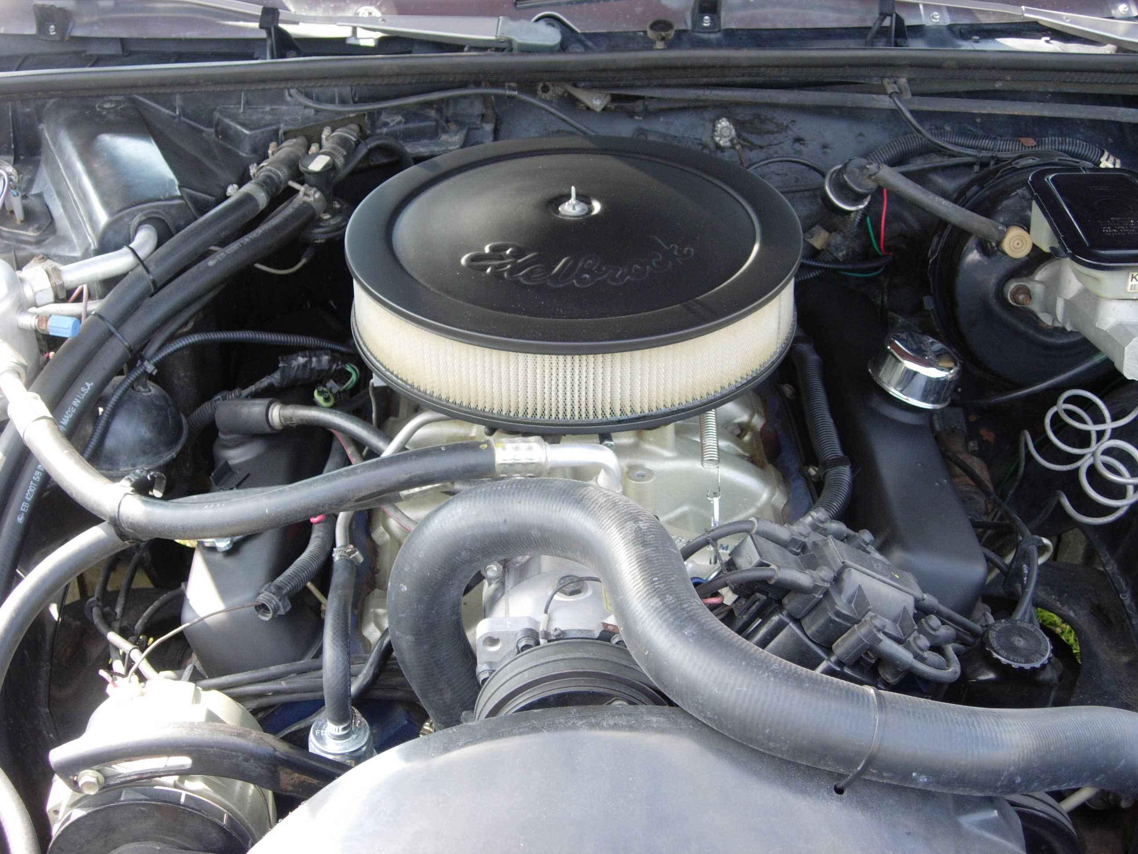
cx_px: 569
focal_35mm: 51
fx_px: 1677
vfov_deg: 28.6
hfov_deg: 37.5
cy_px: 427
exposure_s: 1/78.3
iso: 64
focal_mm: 10.6
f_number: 3.2
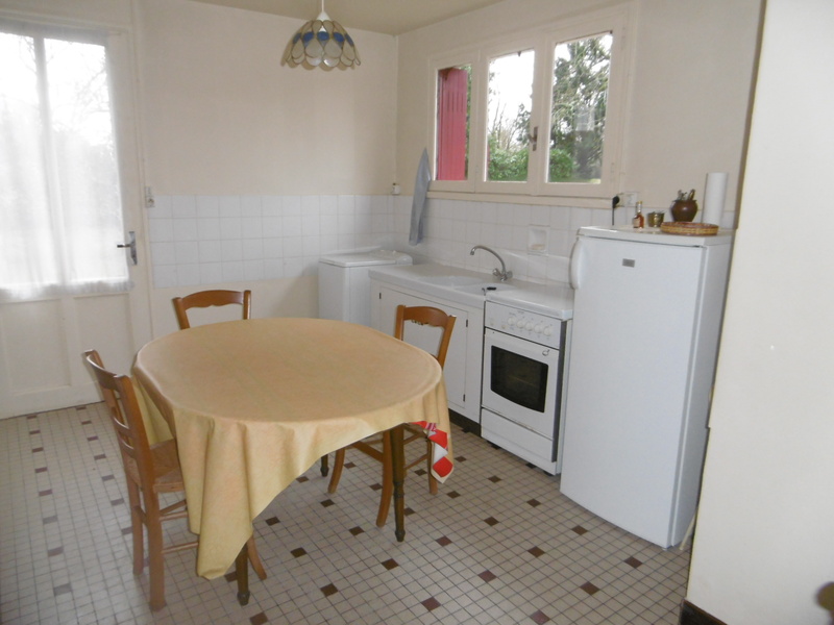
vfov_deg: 56.8
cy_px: 312
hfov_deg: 71.6
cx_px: 417
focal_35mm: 24
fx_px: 578
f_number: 3.1
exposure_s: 1/100
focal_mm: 4.3
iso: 250
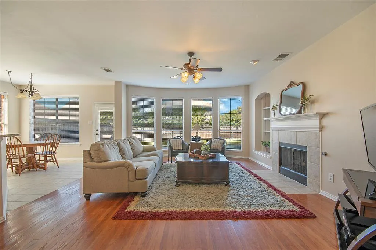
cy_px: 125
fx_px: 157
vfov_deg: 77.3
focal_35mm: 15
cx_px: 188
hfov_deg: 100.4
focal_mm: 10
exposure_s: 1/40
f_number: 11
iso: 100
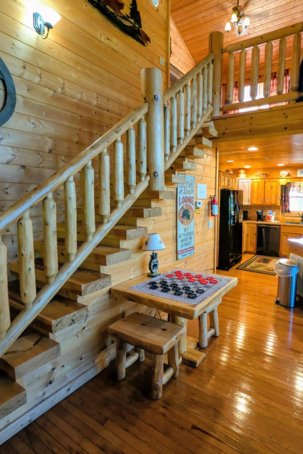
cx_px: 188
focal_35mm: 18
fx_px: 227
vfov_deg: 90.0
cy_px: 224
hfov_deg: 66.5
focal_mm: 2.02
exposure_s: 1/42.2
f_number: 1.7
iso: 264
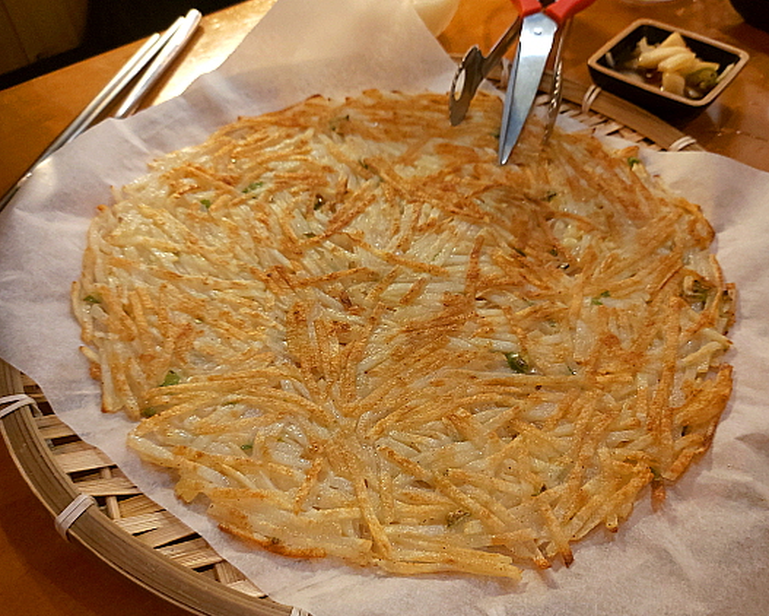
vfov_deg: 51.5
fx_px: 638
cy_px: 321
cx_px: 398
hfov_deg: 62.2
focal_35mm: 28
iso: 500
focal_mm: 4.58
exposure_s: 1/24
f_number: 2
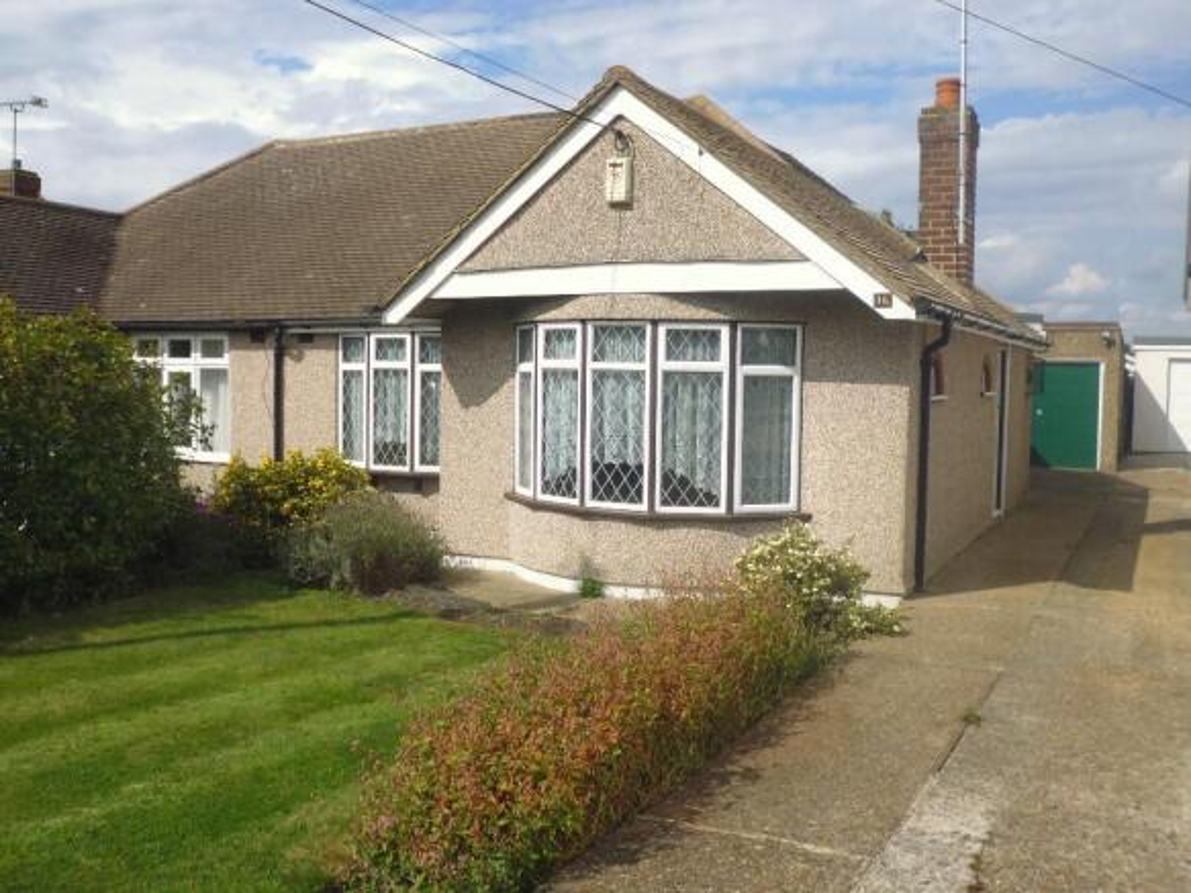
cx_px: 596
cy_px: 446
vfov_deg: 40.7
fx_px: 1204
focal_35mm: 35
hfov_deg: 52.6
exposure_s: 1/160
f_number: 10
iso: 100
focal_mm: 6.3
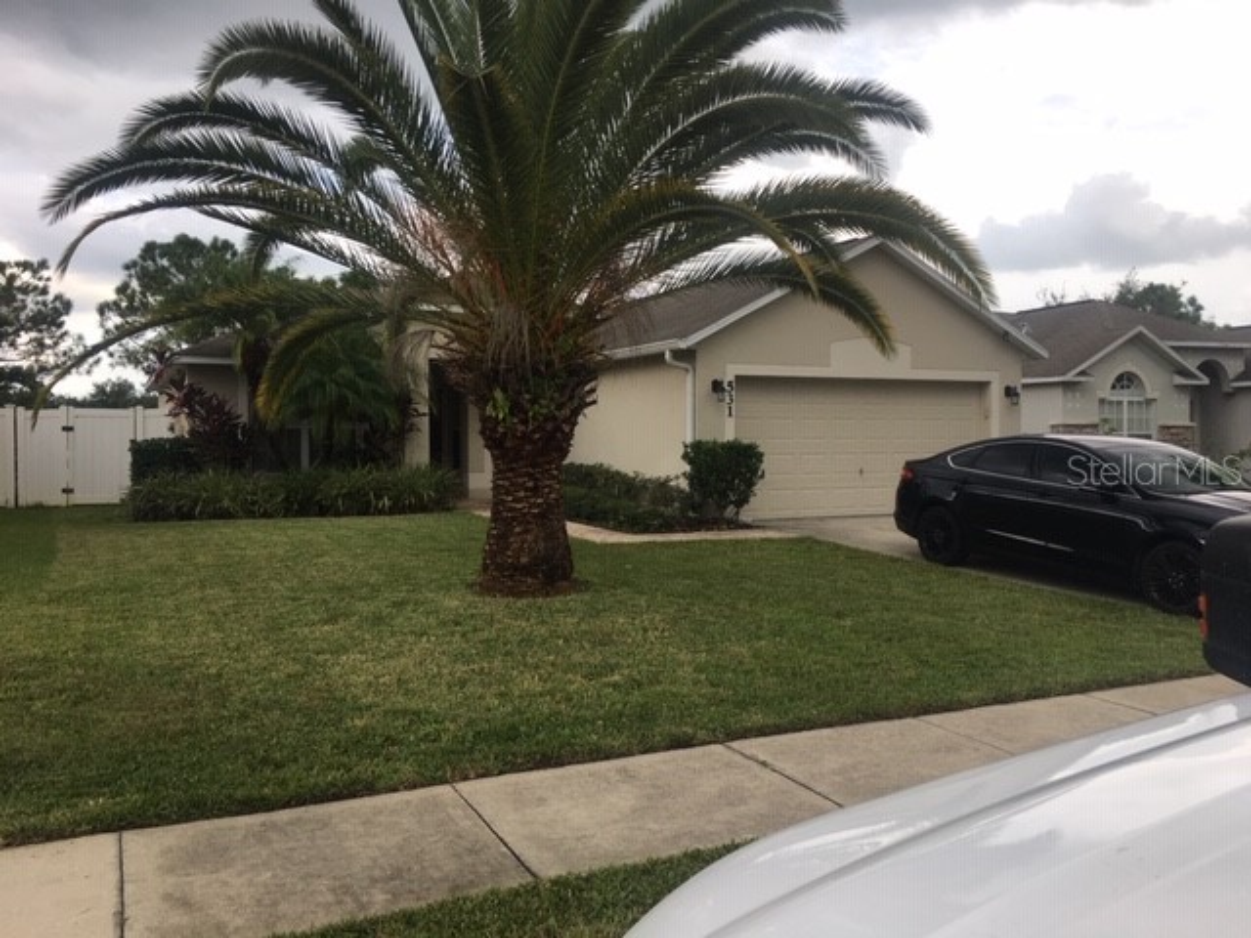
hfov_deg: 61.7
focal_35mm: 29
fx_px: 1048
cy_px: 469
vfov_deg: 48.2
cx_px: 626
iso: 25
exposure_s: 1/413
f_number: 2.2
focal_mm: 4.15
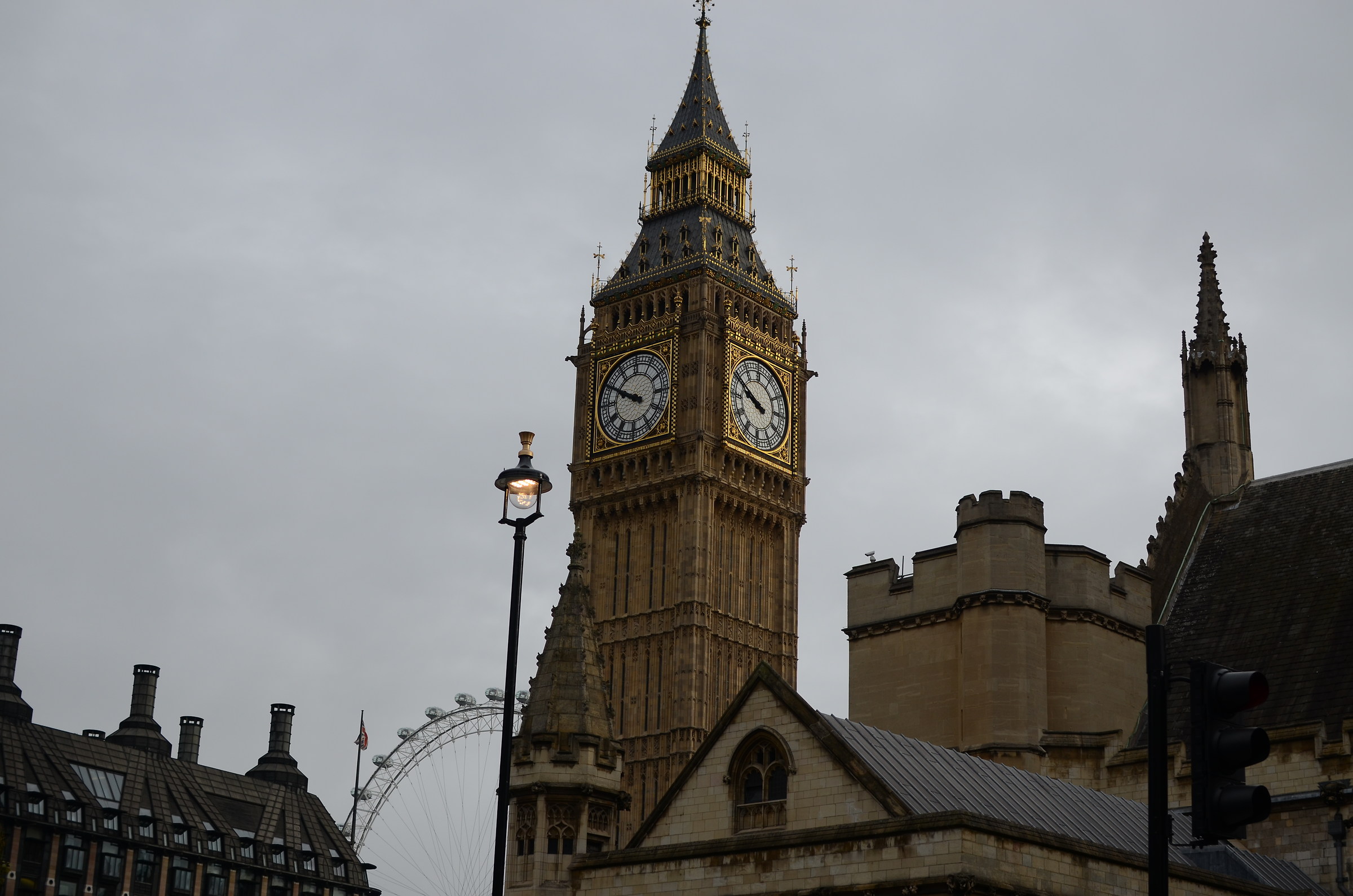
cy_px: 448
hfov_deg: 37.9
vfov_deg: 25.6
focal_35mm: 52
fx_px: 1969
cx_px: 676
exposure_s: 1/250
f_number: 4
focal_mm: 35
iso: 160
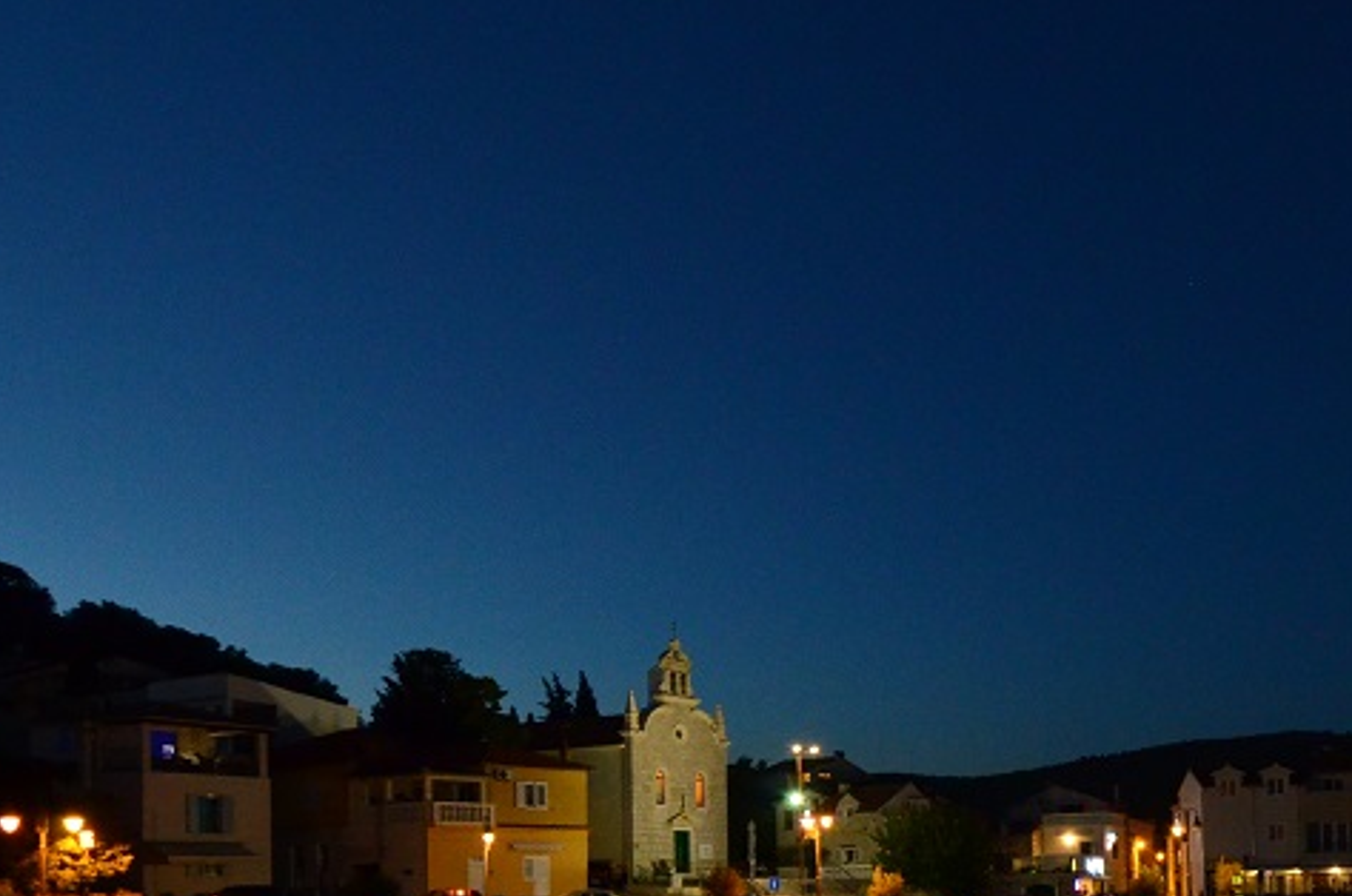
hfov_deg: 47.0
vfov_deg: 32.9
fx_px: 1424
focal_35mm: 38
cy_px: 828
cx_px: 1152
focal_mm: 12
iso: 2500
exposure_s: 1/30
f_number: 6.3
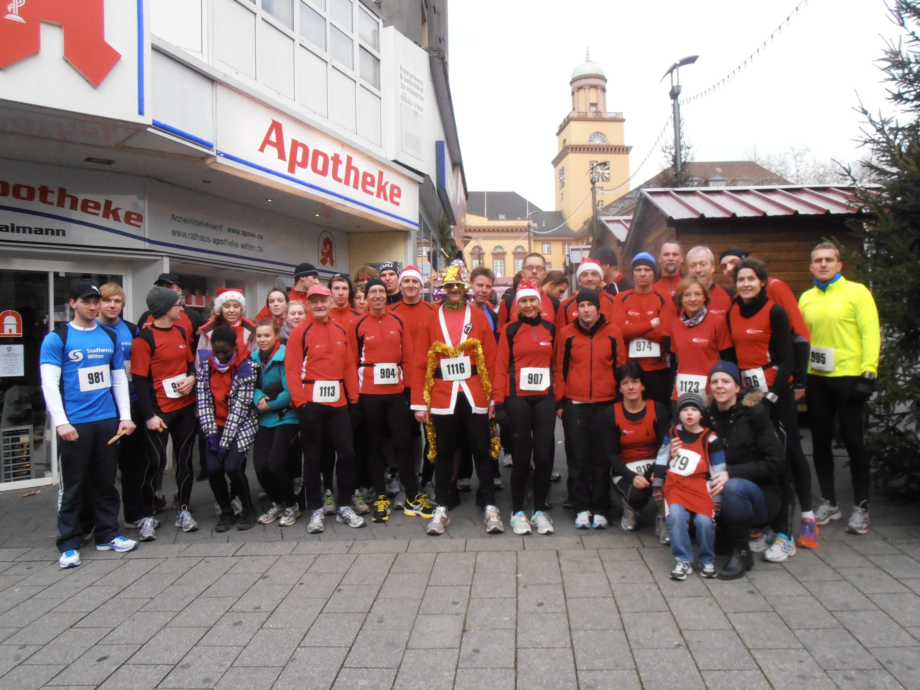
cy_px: 345
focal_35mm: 30
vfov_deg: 46.8
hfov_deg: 60.0
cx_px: 460
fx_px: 797
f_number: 3.5
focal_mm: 5.25
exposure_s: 1/500
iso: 400
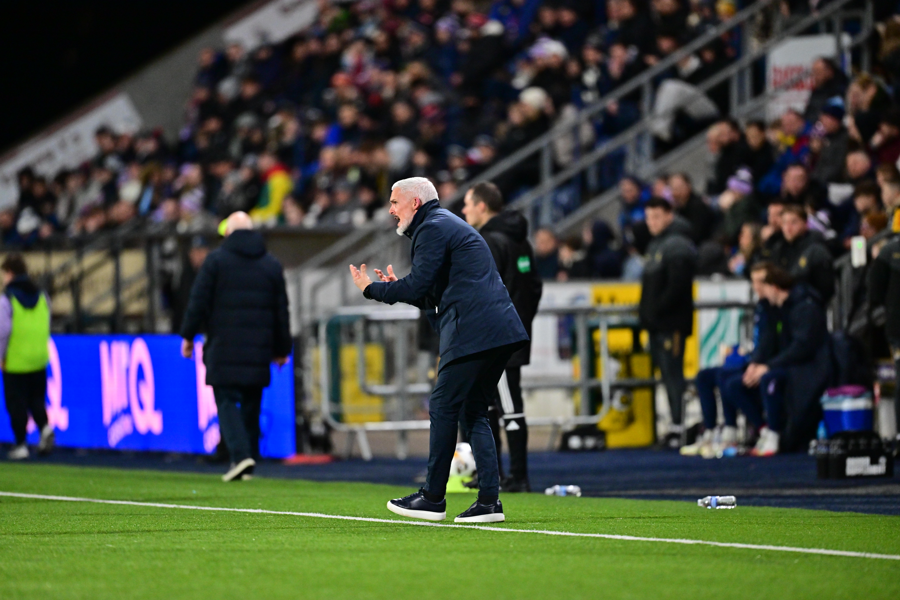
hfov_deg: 5.2
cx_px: 450
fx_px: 9999
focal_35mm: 400
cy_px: 300
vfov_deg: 3.4
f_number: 2.8
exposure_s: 1/1000
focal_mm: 400
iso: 2800
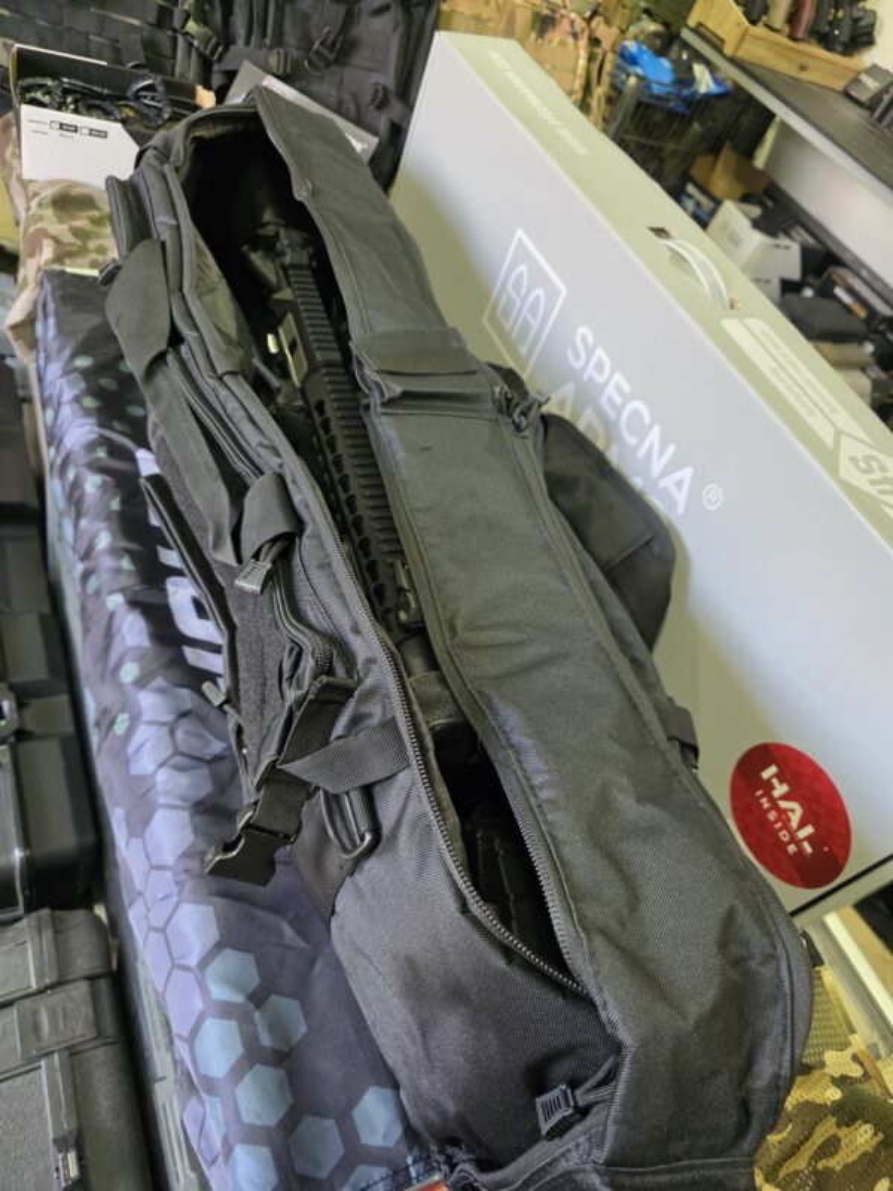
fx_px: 791
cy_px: 596
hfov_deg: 58.9
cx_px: 446
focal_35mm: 23
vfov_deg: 73.9
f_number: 1.7
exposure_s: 1/100
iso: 400
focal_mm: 6.3
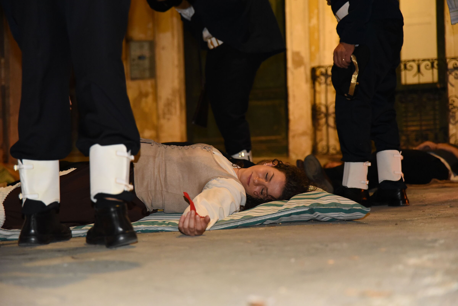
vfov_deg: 19.5
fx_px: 891
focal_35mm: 70
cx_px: 229
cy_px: 153
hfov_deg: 28.8
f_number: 2.8
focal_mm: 70
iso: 4000
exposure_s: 1/160
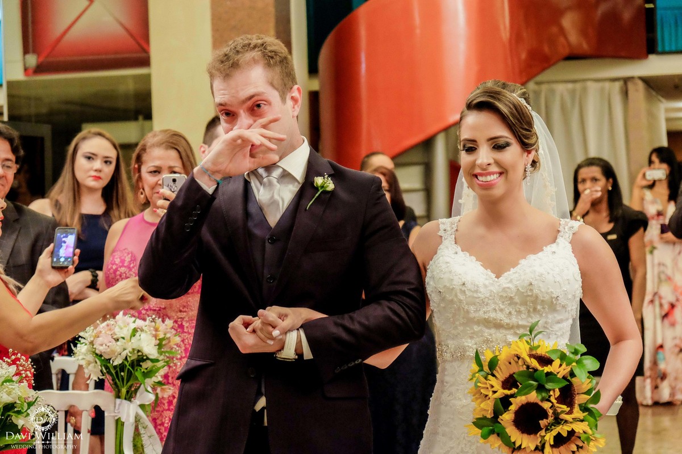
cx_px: 341
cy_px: 227
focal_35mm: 83
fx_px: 1572
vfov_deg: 16.5
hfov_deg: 24.5
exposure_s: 1/100
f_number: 4
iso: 4000
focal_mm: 55
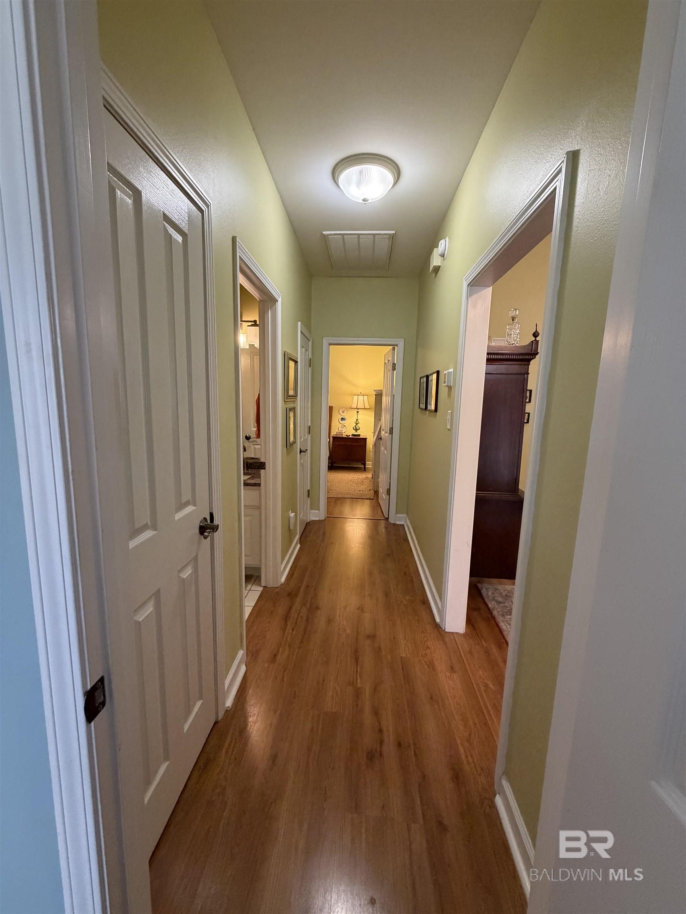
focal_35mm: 14
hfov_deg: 85.7
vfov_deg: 102.1
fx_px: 370
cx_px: 343
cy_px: 457
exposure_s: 1/60
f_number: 2.2
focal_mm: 2.22
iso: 320
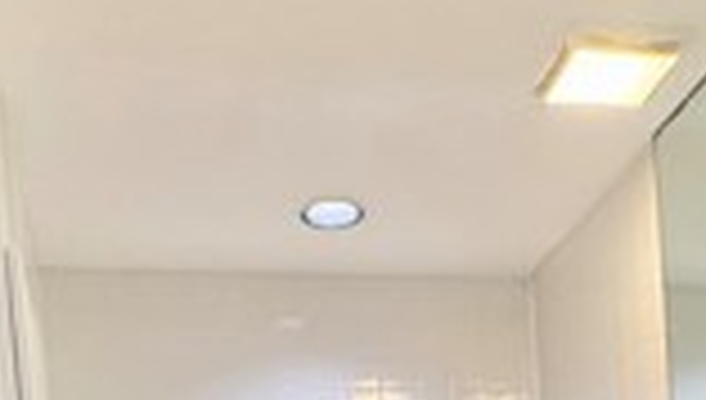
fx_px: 1163
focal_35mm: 62
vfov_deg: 15.9
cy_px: 769
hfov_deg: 33.5
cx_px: 463
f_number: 2.2
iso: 125
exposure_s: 1/60
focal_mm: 2.22
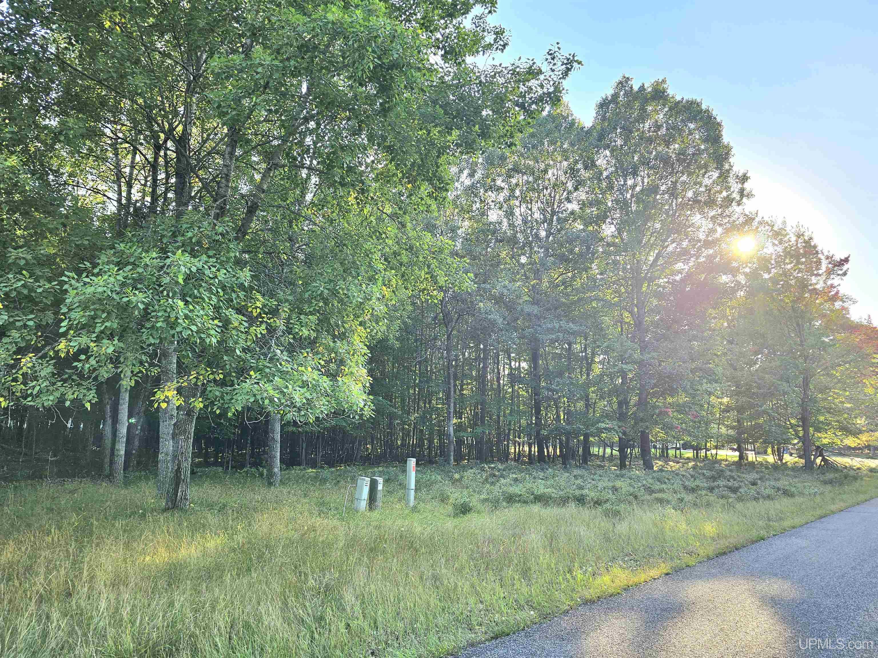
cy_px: 329
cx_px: 439
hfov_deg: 73.9
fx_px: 583
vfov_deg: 58.9
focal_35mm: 23
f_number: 1.7
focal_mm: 6.3
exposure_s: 1/120
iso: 12
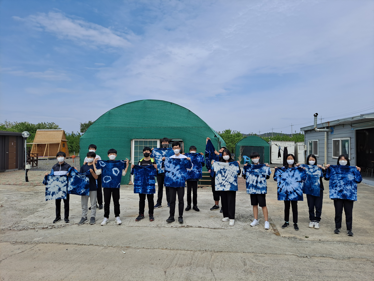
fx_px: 259
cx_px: 187
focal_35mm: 24
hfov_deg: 71.6
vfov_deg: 56.8
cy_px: 140
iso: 25
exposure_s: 1/1527
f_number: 1.8
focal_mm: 5.23
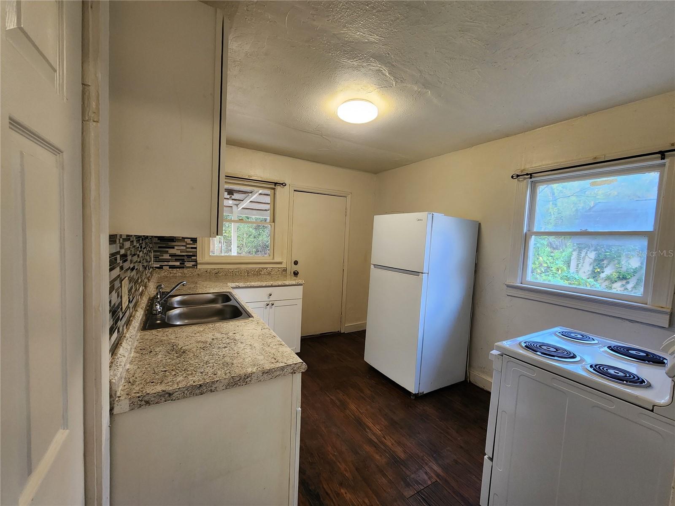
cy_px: 253
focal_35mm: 13
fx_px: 253
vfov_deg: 89.9
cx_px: 338
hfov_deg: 106.2
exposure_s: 1/60
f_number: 2.2
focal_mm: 2.2
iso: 250
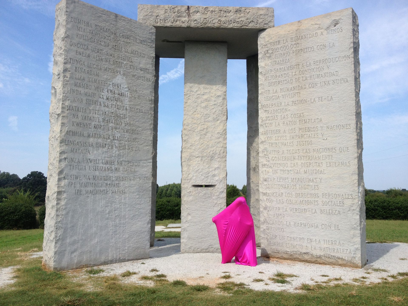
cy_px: 153
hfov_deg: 52.6
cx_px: 204
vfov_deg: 40.7
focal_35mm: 35
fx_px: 413
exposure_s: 1/1577
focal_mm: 4.28
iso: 50
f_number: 2.4
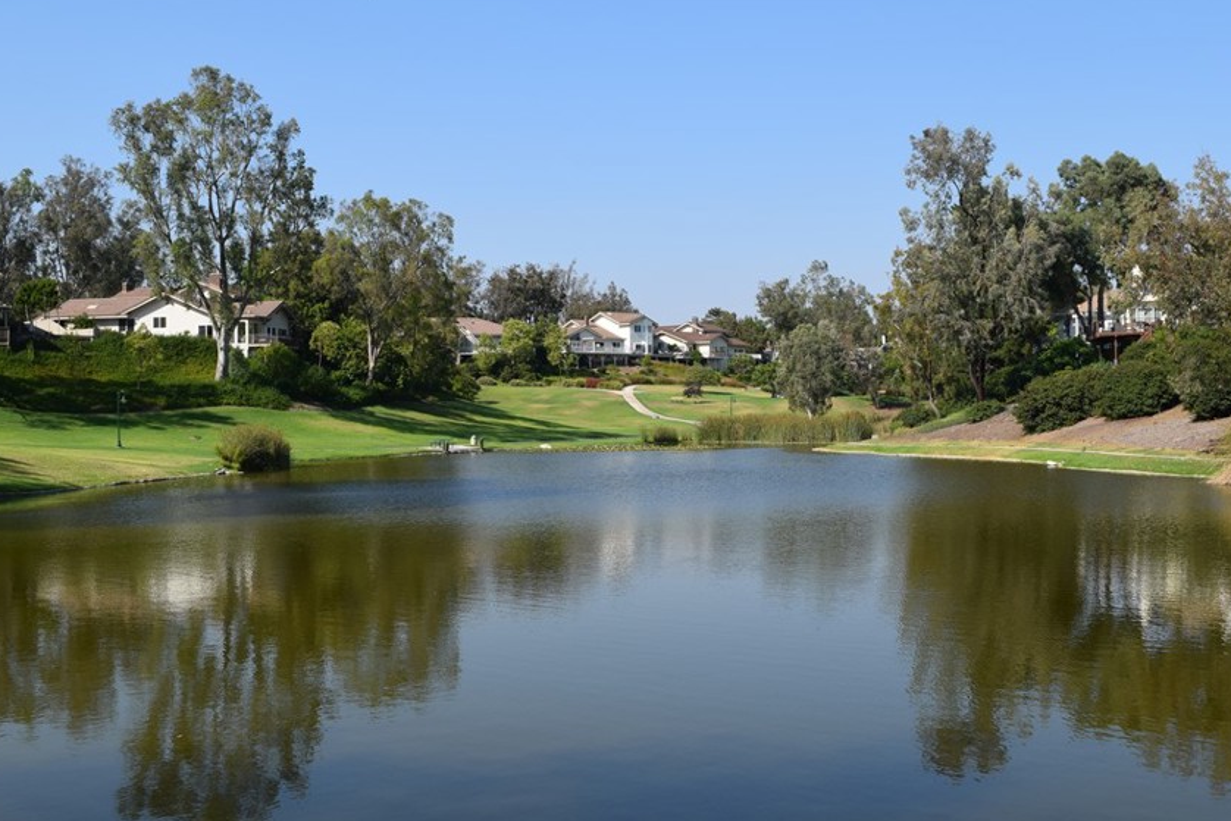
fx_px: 1505
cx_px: 661
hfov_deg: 44.5
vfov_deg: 30.5
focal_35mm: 44
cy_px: 362
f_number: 9
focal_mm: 24
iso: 200
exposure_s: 1/320
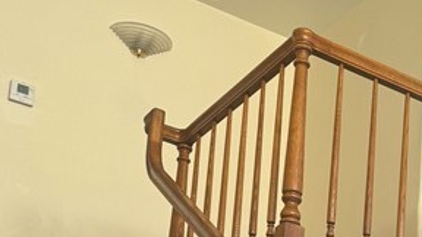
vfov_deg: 12.1
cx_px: 435
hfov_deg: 22.0
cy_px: 408
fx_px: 1041
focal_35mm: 93
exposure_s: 1/121
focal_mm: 6.76
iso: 80
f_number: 1.78
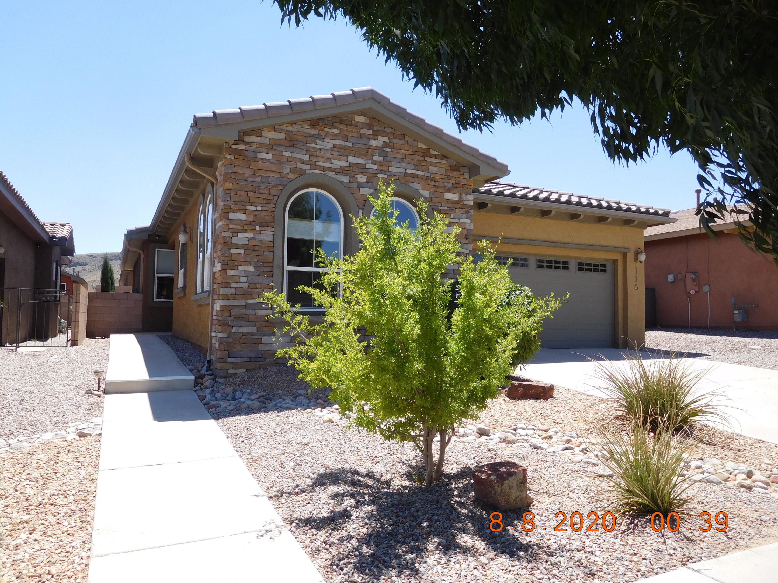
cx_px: 389
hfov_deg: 69.4
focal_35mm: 25
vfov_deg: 54.9
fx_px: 562
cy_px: 292
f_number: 3.4
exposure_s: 1/800
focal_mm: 4.5
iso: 125
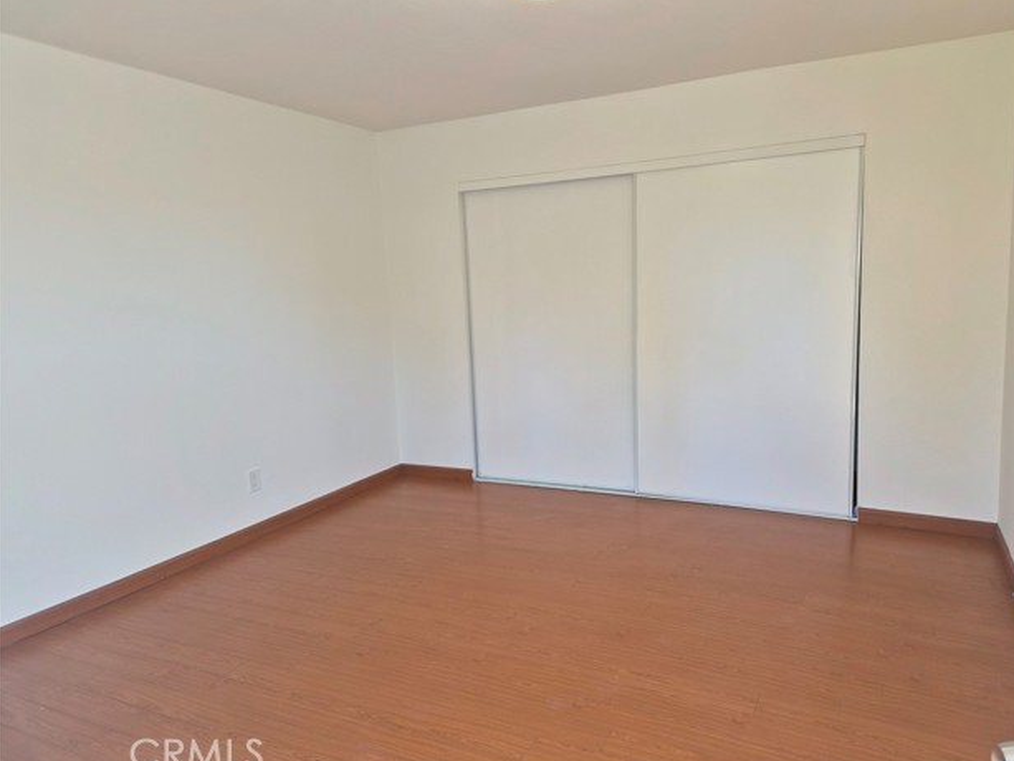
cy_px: 380
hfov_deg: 71.6
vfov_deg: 56.8
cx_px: 528
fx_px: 703
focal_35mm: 24
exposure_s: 1/120
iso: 80
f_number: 1.8
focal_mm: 5.4
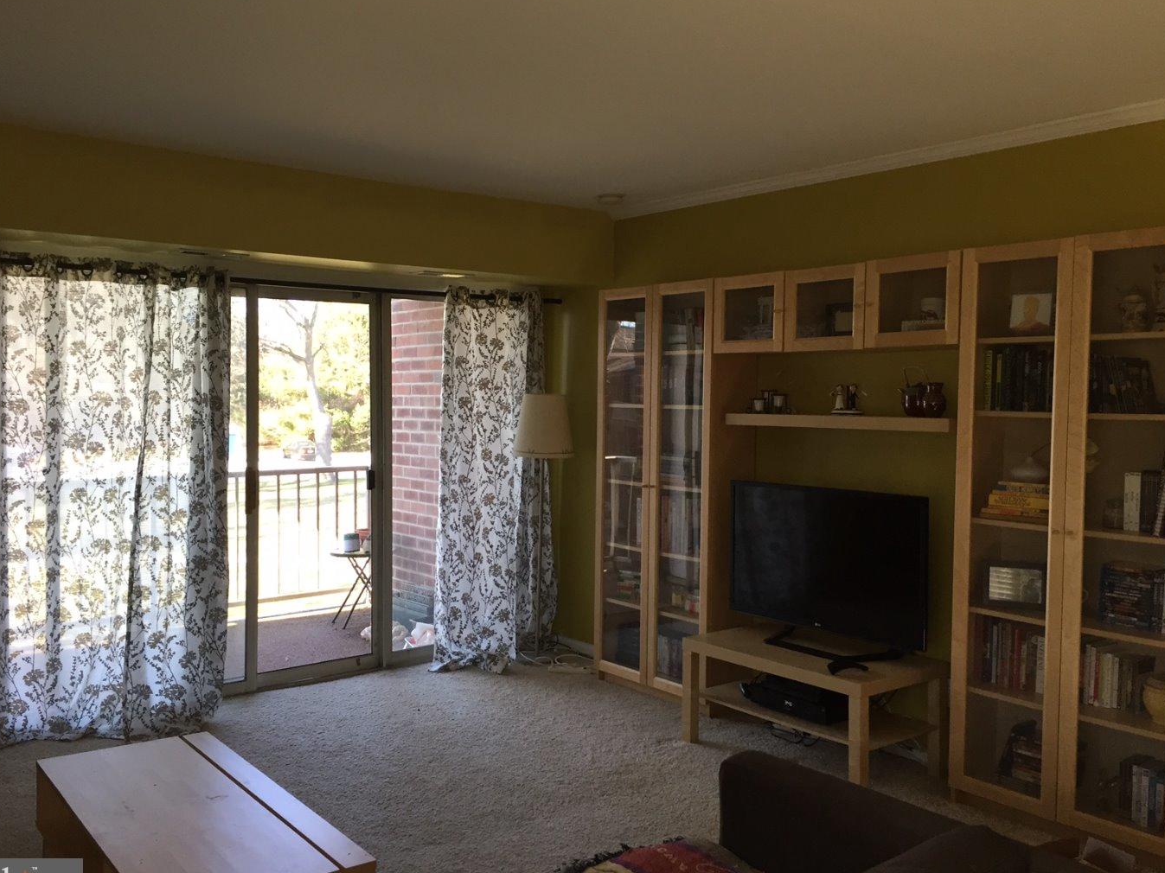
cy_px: 441
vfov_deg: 45.4
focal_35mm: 31
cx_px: 554
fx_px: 1043
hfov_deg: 58.3
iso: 32
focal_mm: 4.15
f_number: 2.2
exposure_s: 1/30
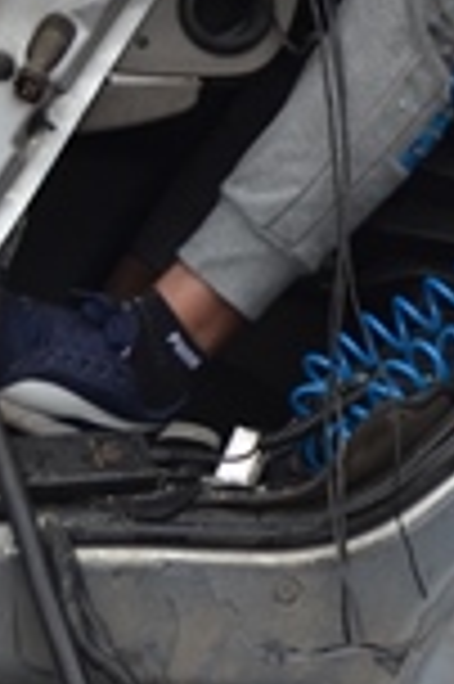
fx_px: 4607
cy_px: -216
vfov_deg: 8.4
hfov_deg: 5.4
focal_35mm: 243
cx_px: 1151
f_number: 5.6
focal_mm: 32
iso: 250
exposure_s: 1/125
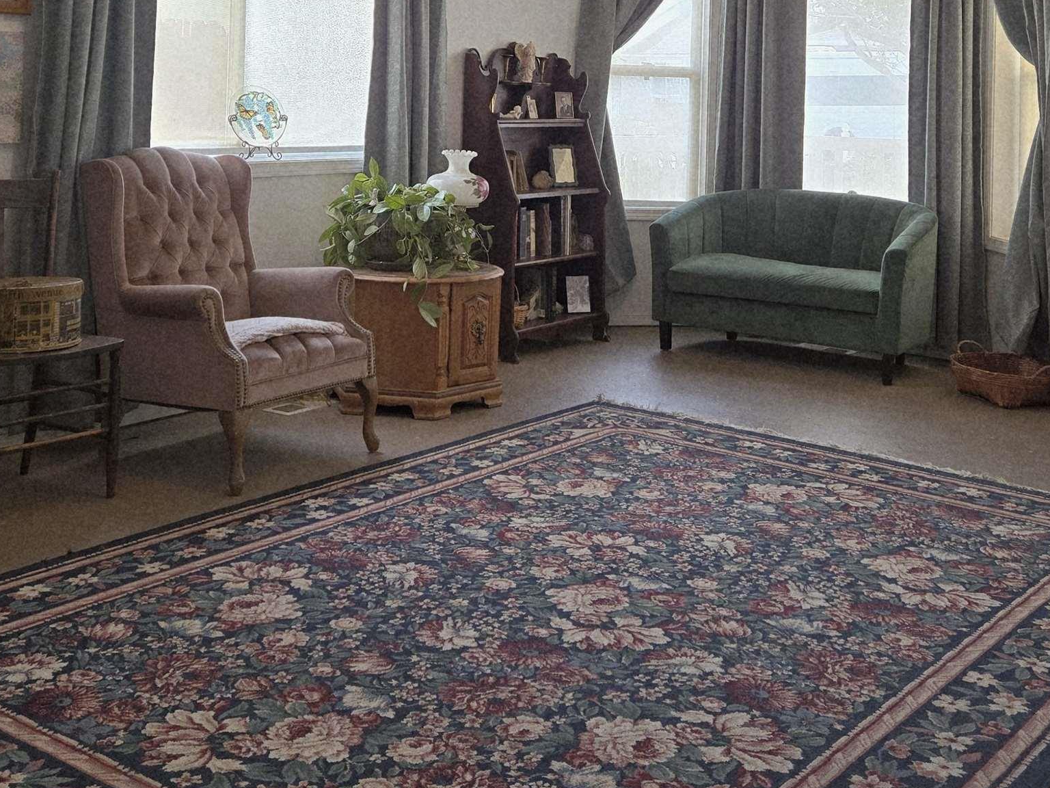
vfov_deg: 29.9
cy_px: 49
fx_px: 1395
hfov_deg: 41.2
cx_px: 541
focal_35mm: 46
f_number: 1.8
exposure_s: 1/120
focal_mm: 5.4
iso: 125
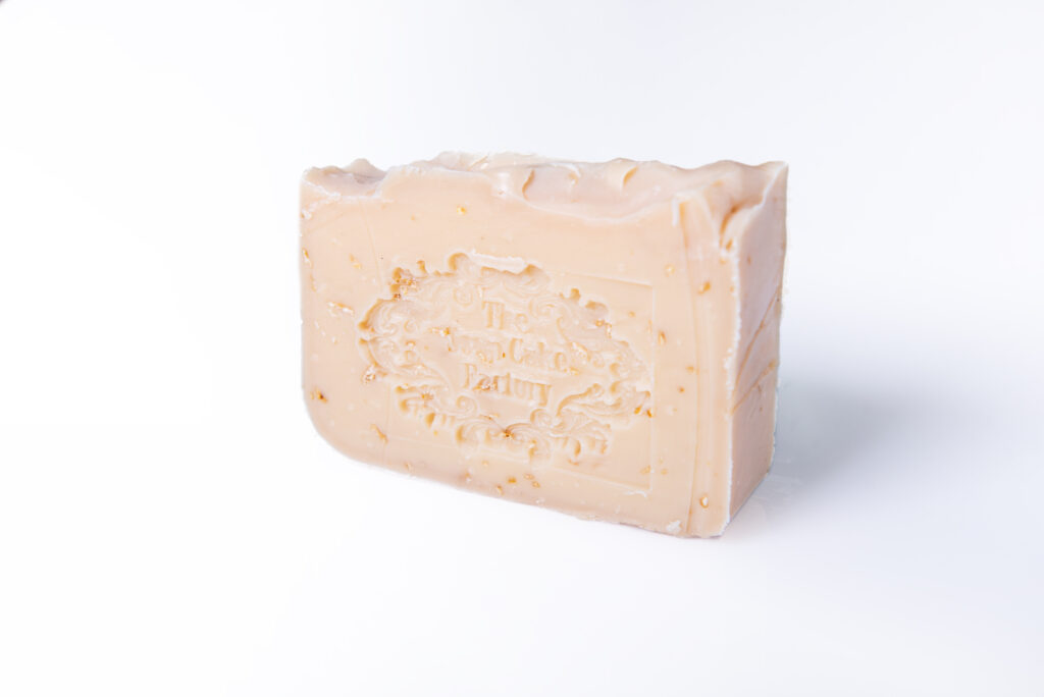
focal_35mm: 70
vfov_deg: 19.5
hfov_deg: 28.8
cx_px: 522
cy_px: 348
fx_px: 2031
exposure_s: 1/160
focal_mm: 70
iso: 200
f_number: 8
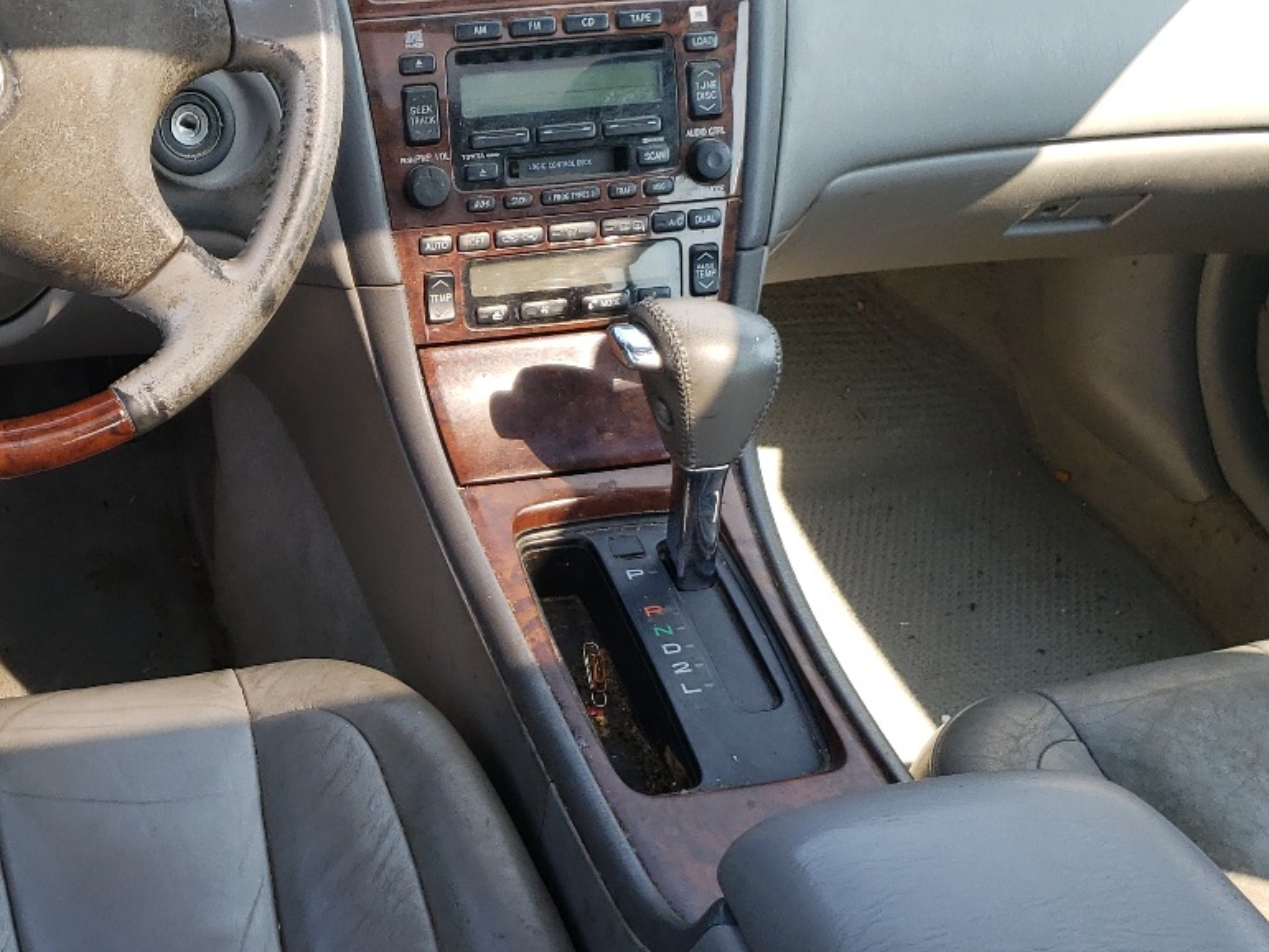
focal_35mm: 54
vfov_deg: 26.9
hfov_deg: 34.7
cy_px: 603
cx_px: 311
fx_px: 1980
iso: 50
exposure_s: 1/278
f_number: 1.5
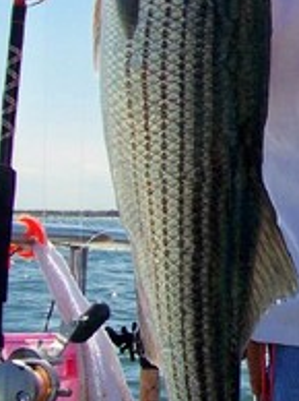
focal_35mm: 99
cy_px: 113
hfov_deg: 14.4
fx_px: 1143
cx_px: 369
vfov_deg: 19.7
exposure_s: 1/500
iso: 64
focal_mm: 5.85
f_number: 4
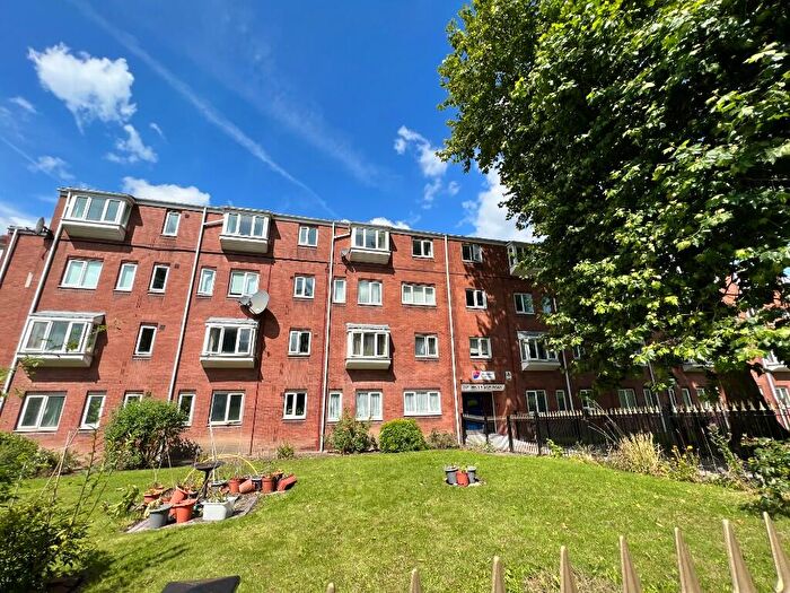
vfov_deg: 89.9
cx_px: 395
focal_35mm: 13
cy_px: 296
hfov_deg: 106.2
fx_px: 297
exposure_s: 1/1845
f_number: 1.8
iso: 32
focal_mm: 1.57
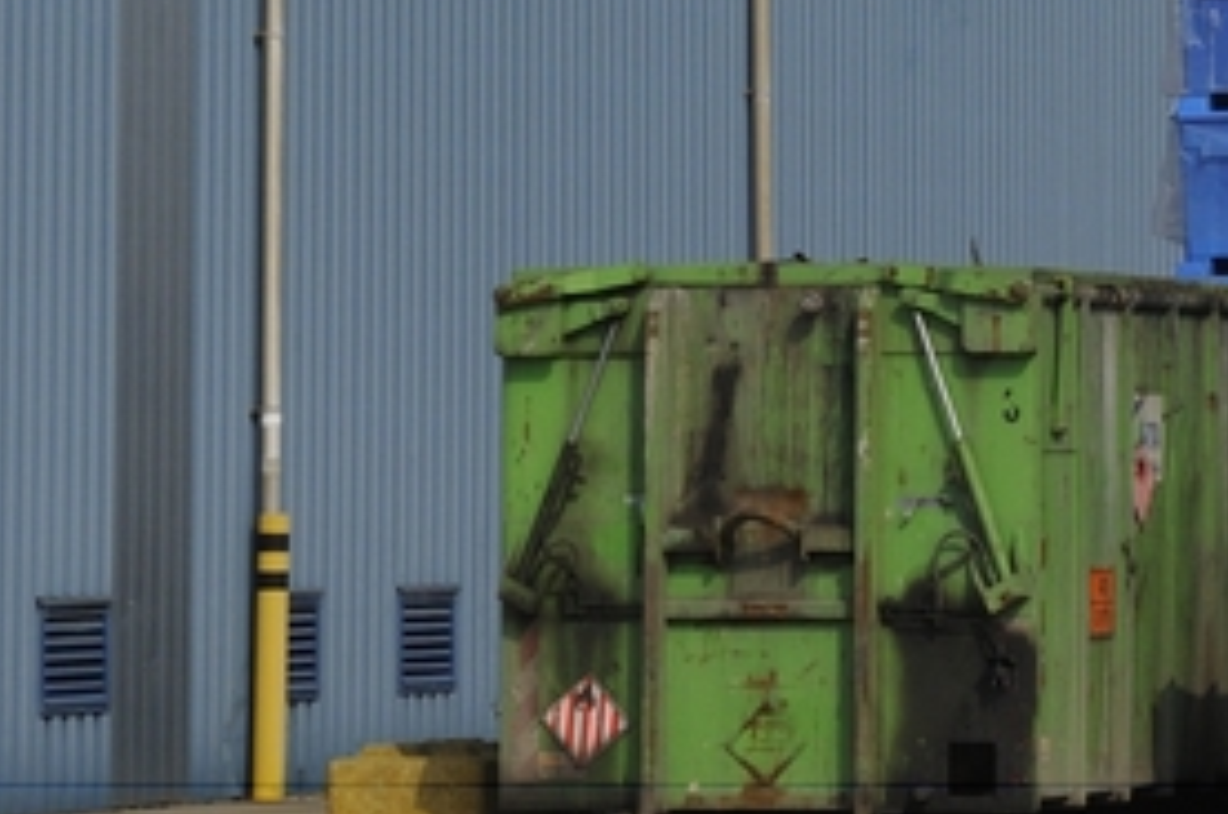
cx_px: 1317
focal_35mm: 284
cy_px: -465
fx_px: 9661
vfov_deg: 4.8
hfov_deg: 7.2
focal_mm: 55
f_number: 11
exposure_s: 1/500
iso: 400
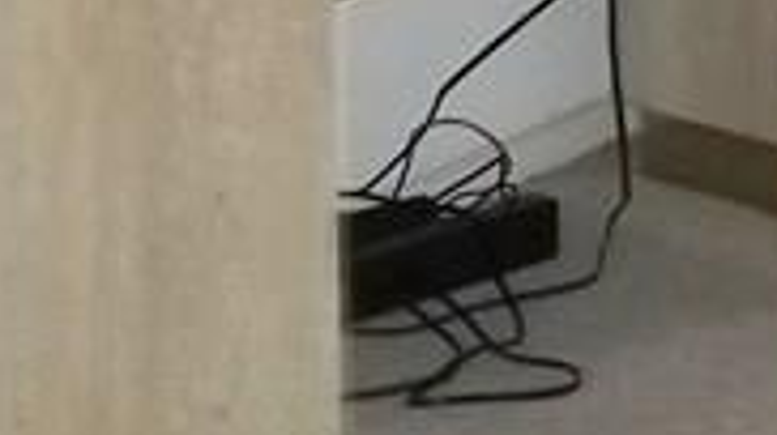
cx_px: 1247
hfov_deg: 10.5
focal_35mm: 196
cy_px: -1105
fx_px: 4035
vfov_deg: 5.6
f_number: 2.9
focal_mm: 5.7
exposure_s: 1/30
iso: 250
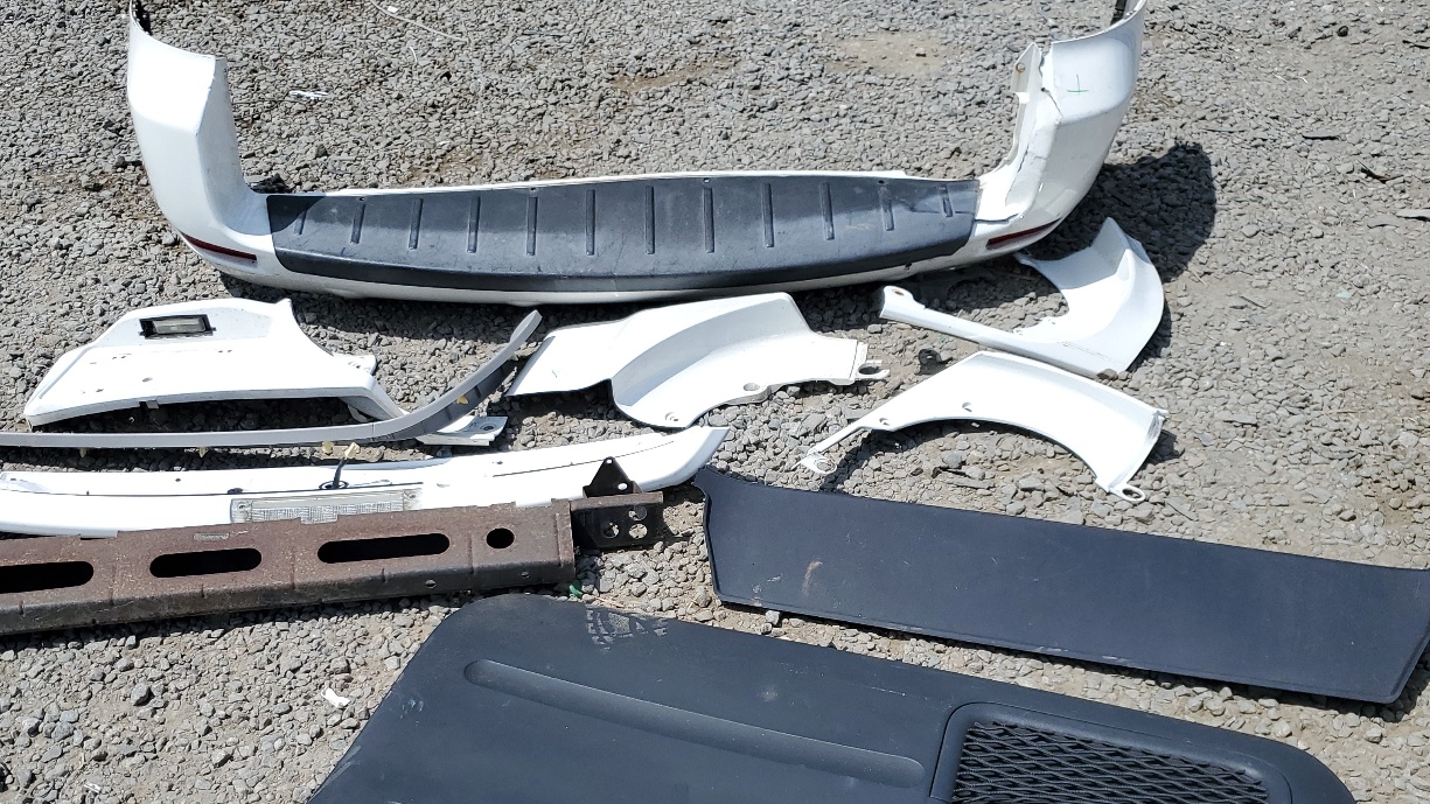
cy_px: 600
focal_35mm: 37
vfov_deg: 31.4
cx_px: 627
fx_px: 1403
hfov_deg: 53.9
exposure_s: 1/5000
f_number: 1.5
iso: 50
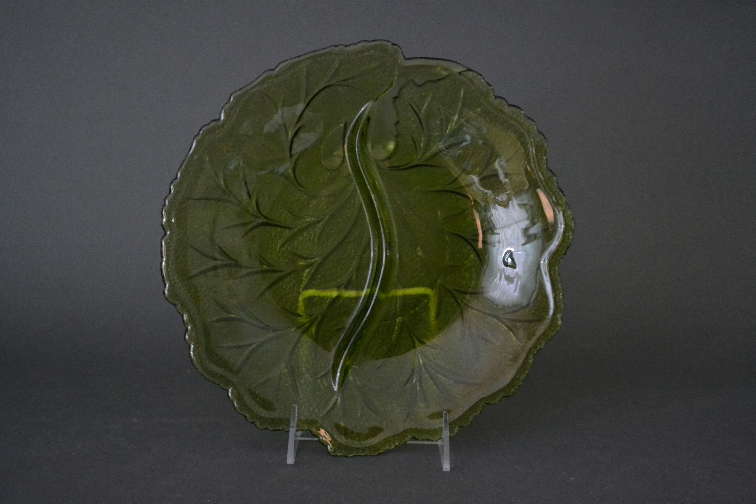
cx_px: 378
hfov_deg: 36.9
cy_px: 252
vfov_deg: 25.1
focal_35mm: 54
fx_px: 1134
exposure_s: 1/60
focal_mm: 36
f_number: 5.6
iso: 3200
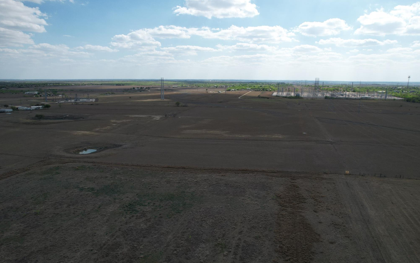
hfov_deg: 77.1
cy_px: 136
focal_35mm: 23
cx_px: 211
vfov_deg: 53.0
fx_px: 263
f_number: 2.8
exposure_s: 1/2500
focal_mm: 8.38
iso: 100
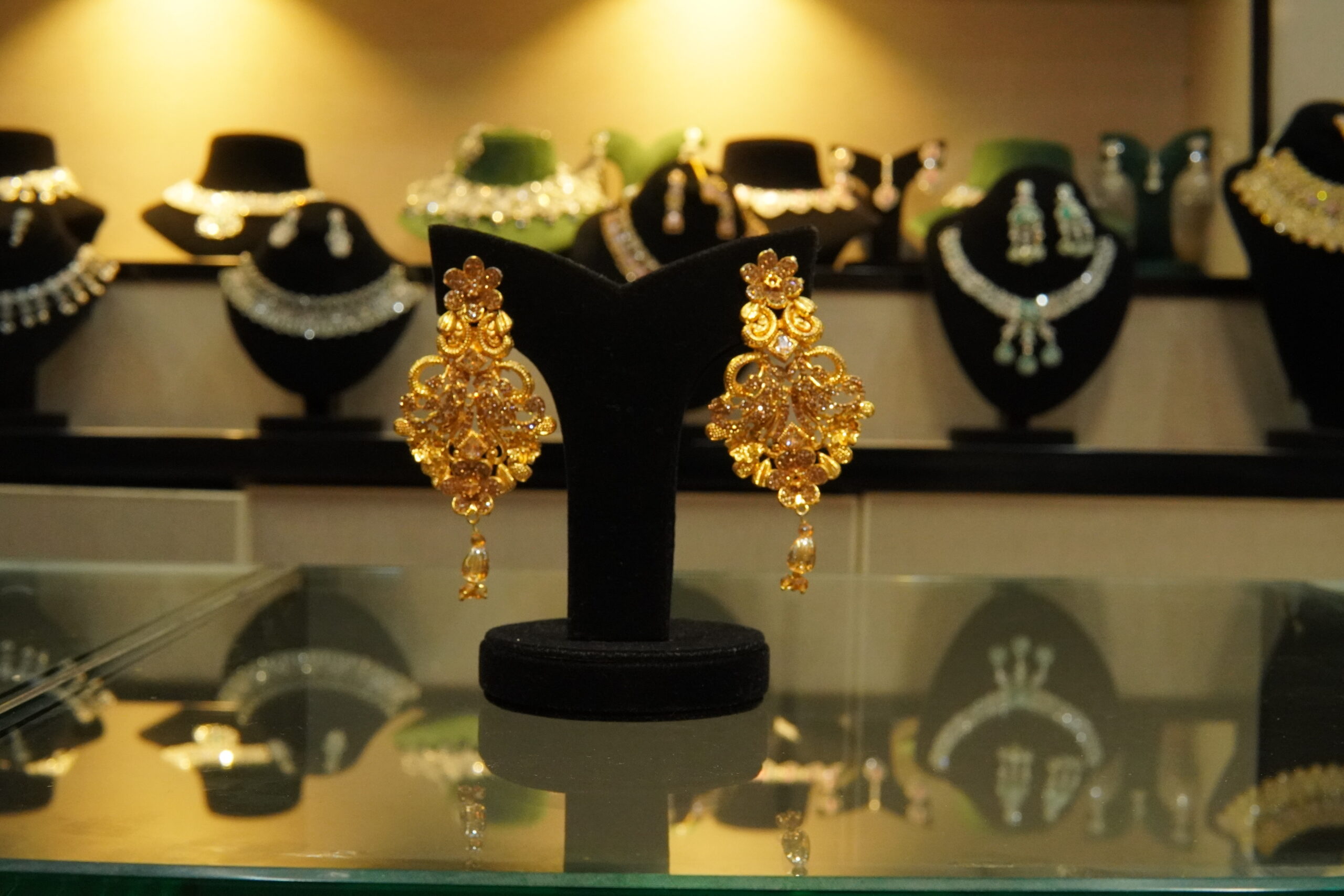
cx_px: 672
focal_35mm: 45
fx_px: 1680
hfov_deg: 43.6
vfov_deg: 29.9
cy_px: 448
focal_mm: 30
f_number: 9
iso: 4000
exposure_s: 1/80
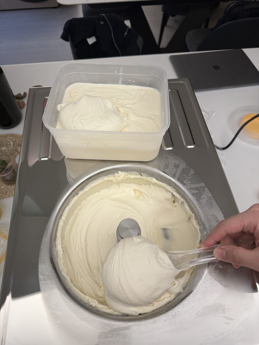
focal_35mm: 24
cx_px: 130
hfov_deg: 56.8
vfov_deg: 71.6
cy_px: 172
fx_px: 239
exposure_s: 1/120
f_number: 1.78
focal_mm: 6.86
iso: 160
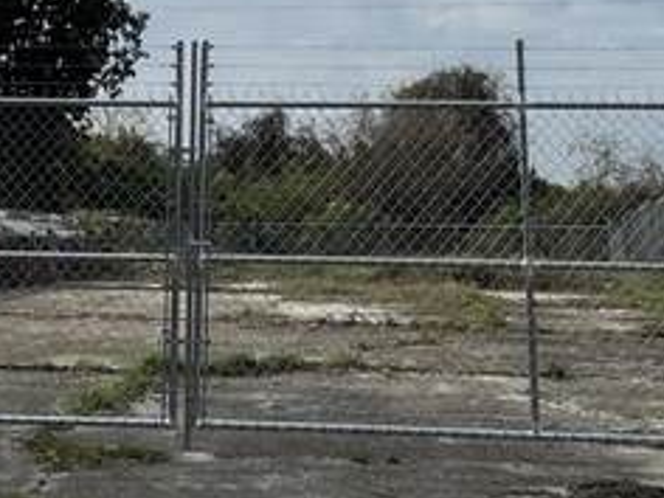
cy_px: -219
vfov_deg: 17.6
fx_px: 1458
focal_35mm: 76
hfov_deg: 25.6
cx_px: 236
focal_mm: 2.22
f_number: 2.2
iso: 50
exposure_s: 1/3717
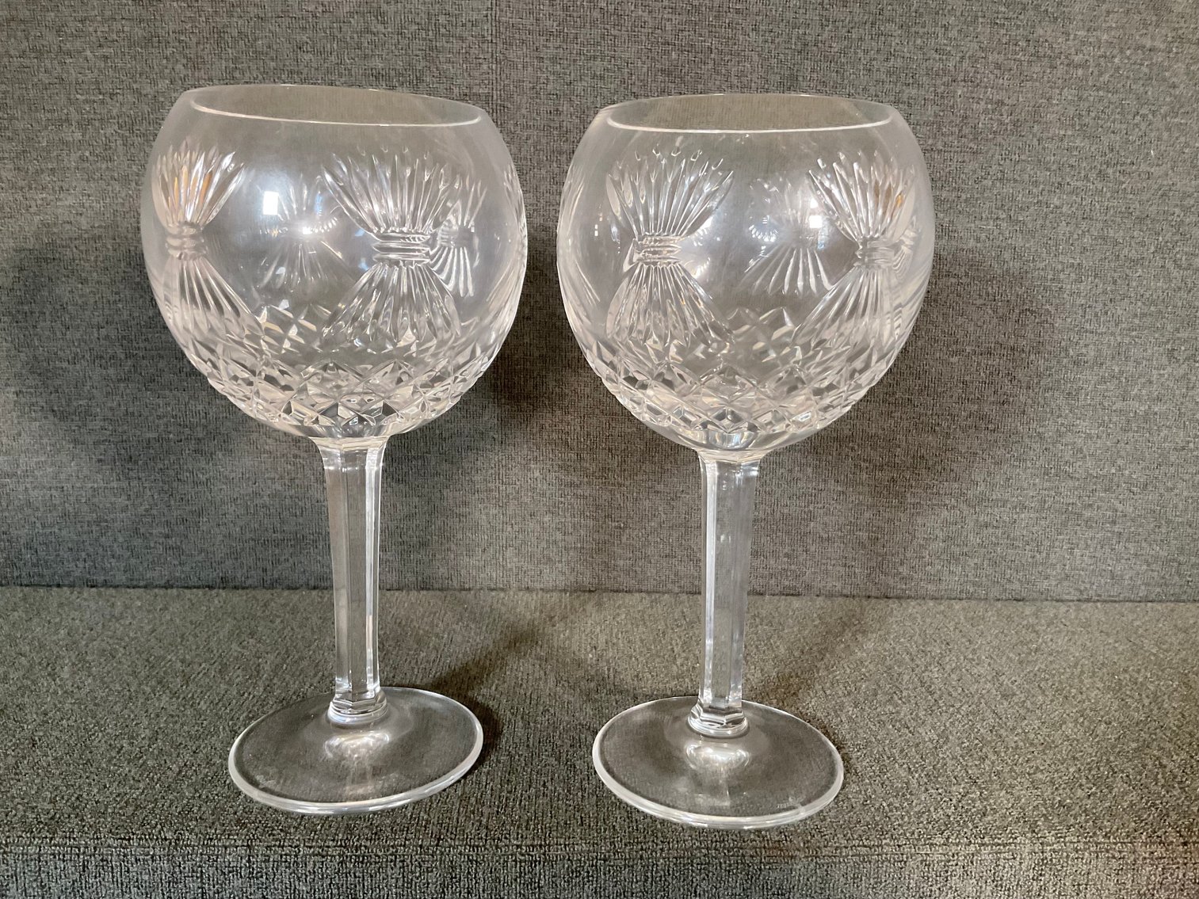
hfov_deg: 61.7
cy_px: 450
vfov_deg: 48.2
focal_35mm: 29
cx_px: 600
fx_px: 1005
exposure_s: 1/60
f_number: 1.8
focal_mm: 3
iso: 160
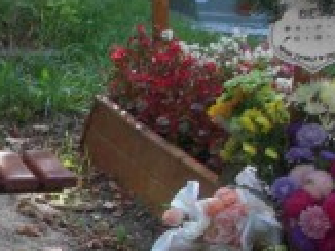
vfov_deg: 9.9
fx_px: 1441
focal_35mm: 149
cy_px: 251
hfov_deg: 12.0
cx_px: -310
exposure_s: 1/100
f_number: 3.3
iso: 100
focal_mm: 6.3
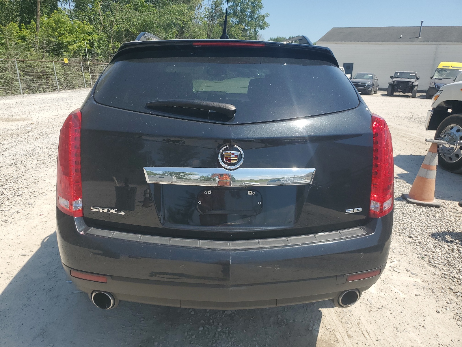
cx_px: 231
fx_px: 347
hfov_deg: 67.3
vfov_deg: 53.1
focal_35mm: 26
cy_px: 174
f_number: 1.5
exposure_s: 1/3333
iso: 50
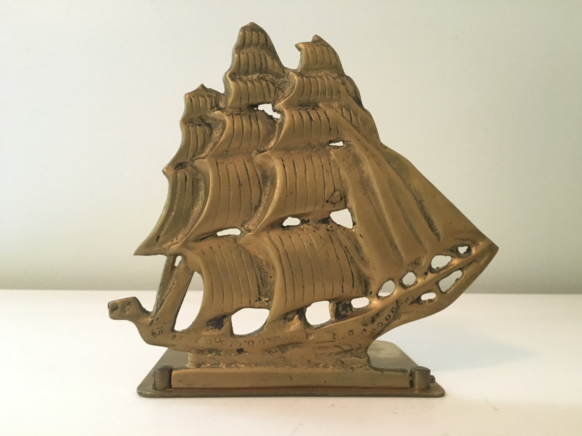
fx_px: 488
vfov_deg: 48.2
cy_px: 218
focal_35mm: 29
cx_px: 291
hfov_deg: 61.7
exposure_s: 1/15
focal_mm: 4.15
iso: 250
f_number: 2.2
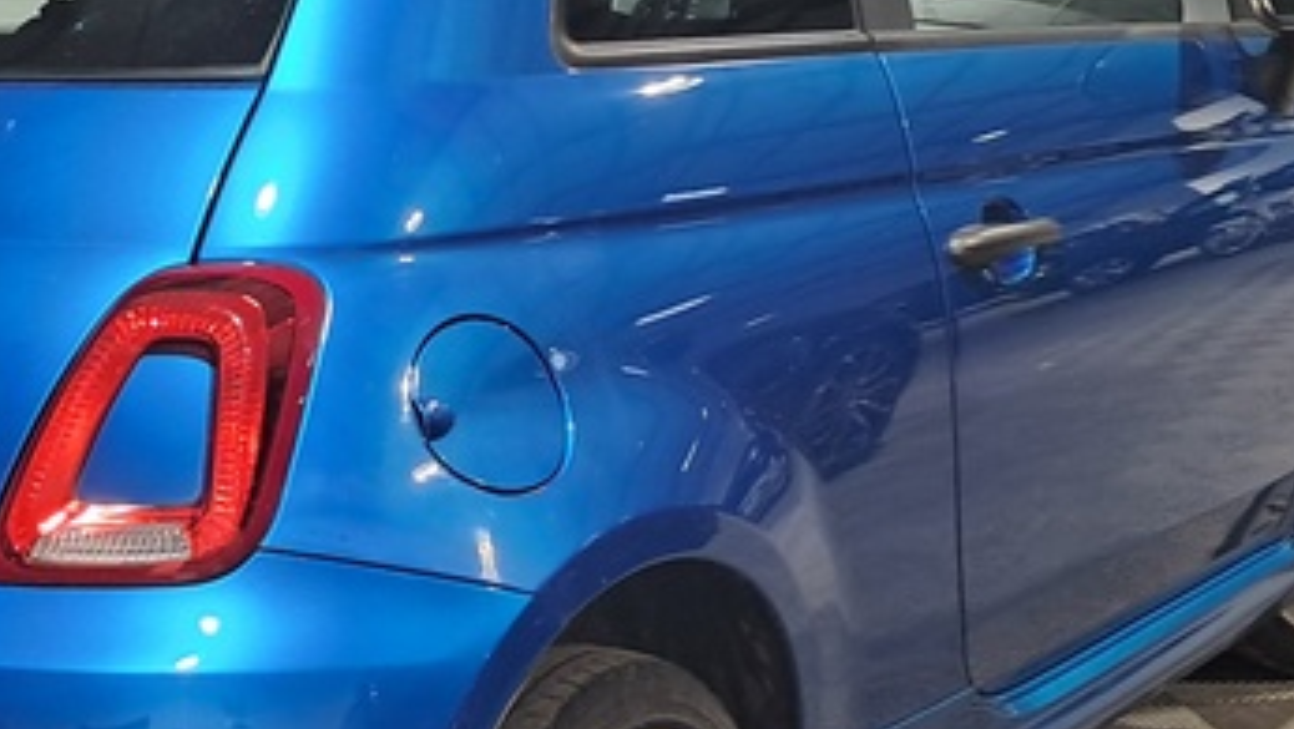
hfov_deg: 24.1
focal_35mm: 87
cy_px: 531
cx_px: 295
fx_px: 2987
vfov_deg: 13.9
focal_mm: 4
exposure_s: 1/60
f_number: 1.8
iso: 250
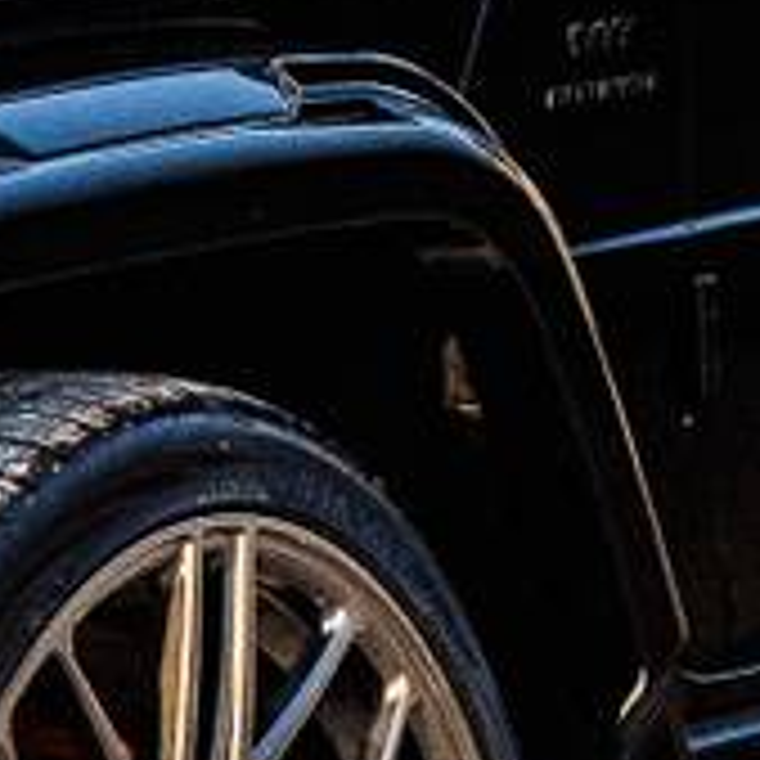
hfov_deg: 5.0
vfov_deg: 5.0
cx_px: -558
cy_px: -607
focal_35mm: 348
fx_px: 8644
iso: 1600
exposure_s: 1/500
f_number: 4
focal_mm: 36
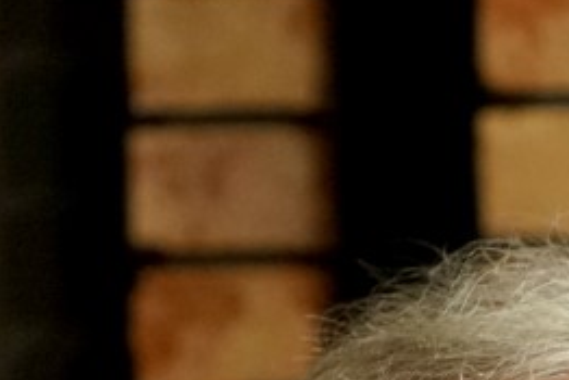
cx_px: 754
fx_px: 4618
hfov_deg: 7.0
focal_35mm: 292
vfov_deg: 4.6
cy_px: 1038
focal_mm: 51
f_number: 4
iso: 2500
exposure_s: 1/160
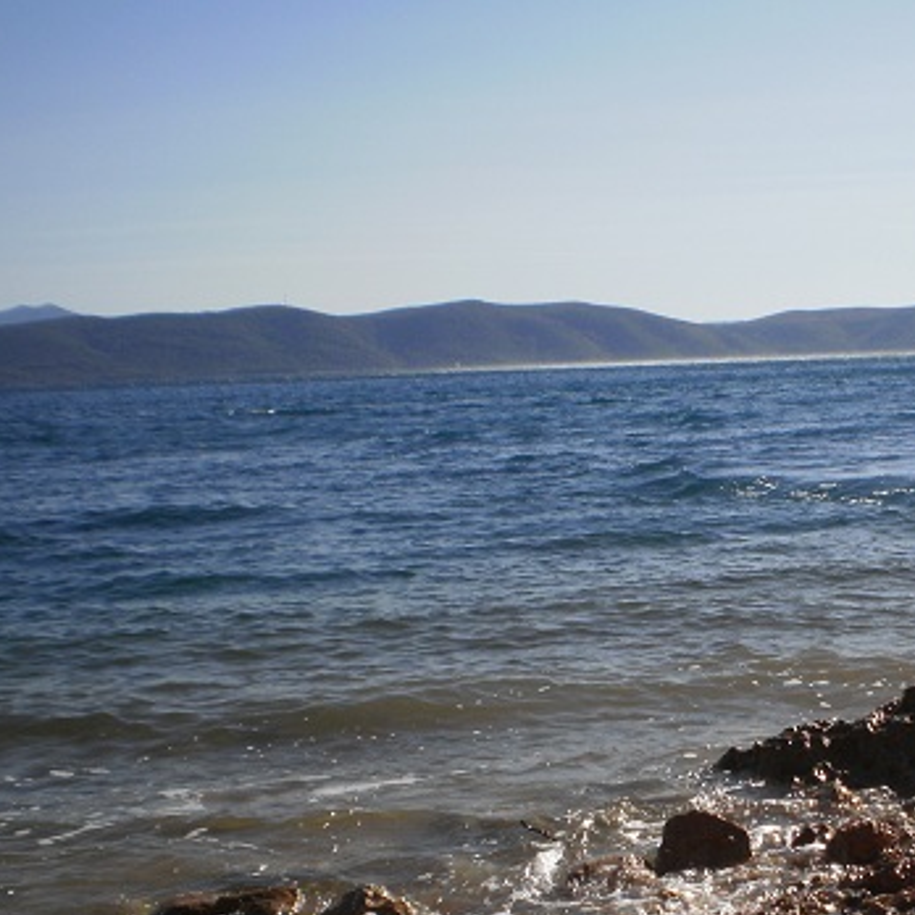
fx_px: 2093
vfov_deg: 24.6
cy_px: 561
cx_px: 766
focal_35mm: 70
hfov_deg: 24.2
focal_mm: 7.4
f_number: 4.9
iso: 100
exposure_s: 1/1000
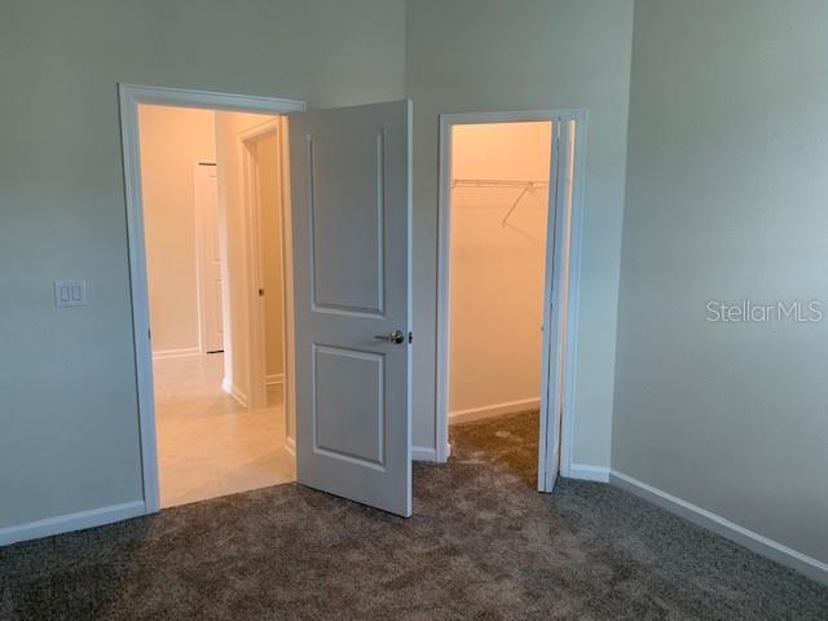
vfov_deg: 53.1
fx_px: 622
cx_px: 414
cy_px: 310
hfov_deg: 67.3
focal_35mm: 26
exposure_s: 1/60
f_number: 1.8
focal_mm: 4.25
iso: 100
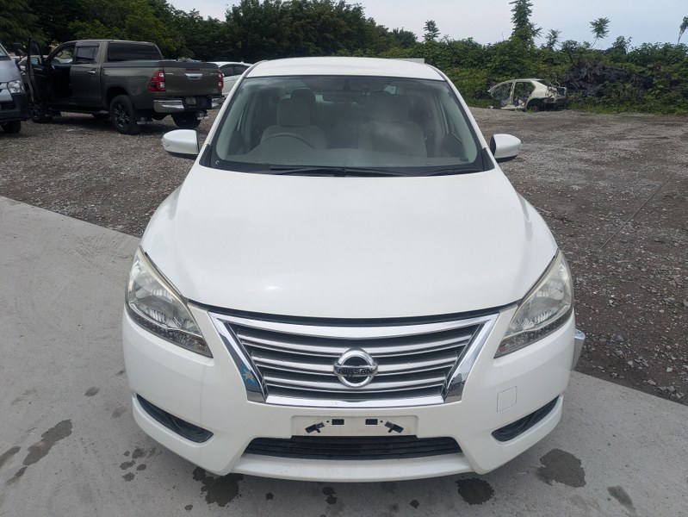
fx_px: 497
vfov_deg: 54.9
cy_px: 258
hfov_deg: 69.4
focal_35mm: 25
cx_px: 344
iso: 76
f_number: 1.89
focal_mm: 5.43
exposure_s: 1/2370
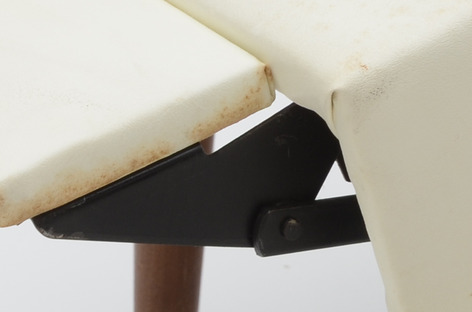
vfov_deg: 2.7
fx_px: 6672
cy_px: -84
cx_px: 346
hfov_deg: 4.1
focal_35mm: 510
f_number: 10
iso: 200
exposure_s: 1/125
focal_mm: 80
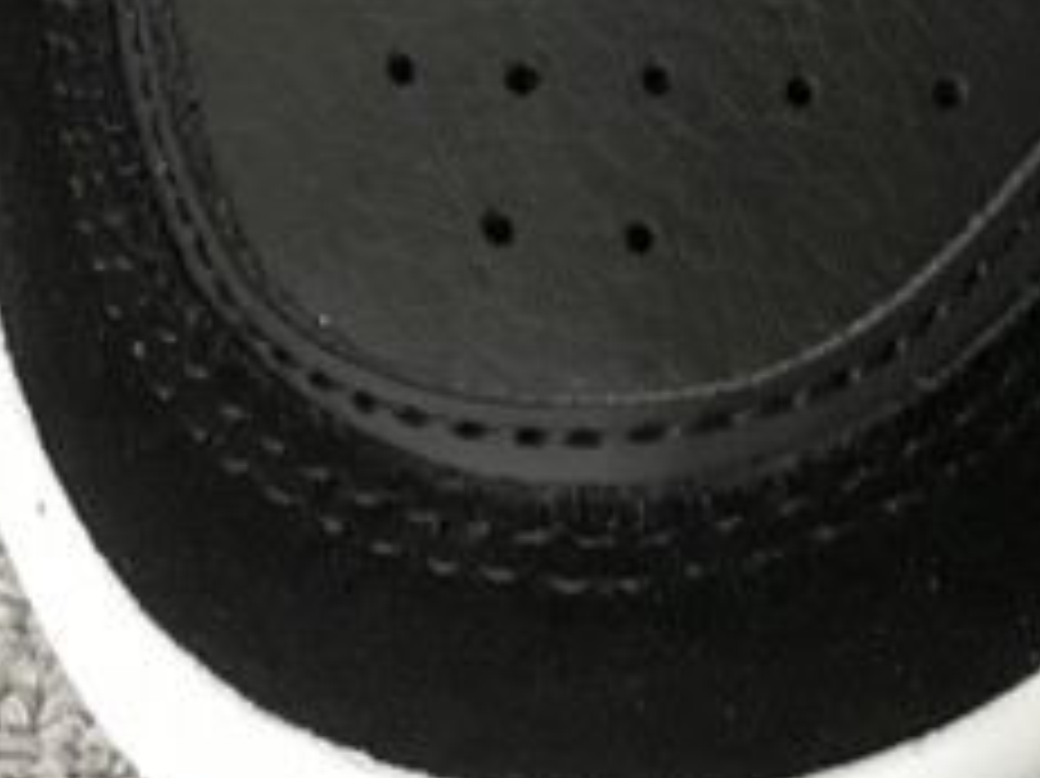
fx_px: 3633
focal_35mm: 121
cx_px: 1517
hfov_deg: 15.2
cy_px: -227
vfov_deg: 11.9
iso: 32
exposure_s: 1/33
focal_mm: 3.3
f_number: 2.4
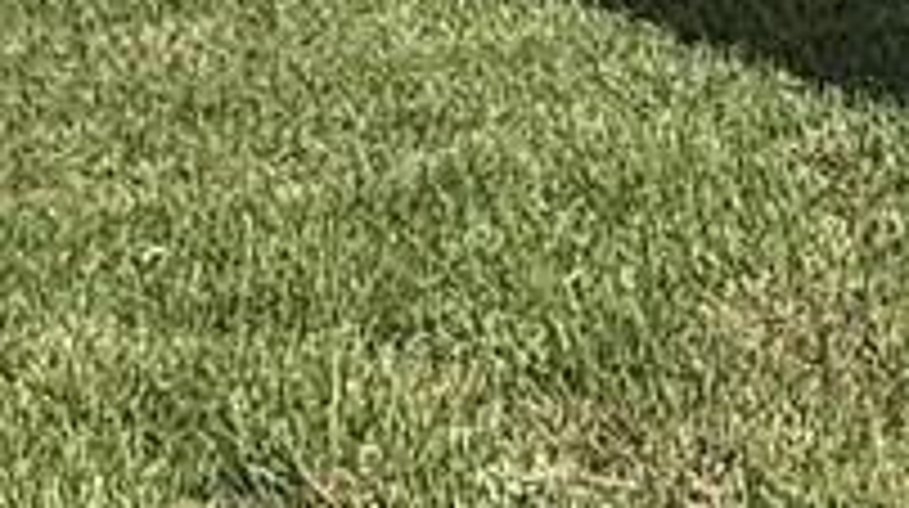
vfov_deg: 9.6
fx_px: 2913
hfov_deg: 15.3
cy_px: -355
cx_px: 1638
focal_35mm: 121
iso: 50
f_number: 2.2
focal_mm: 2.22
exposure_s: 1/3125
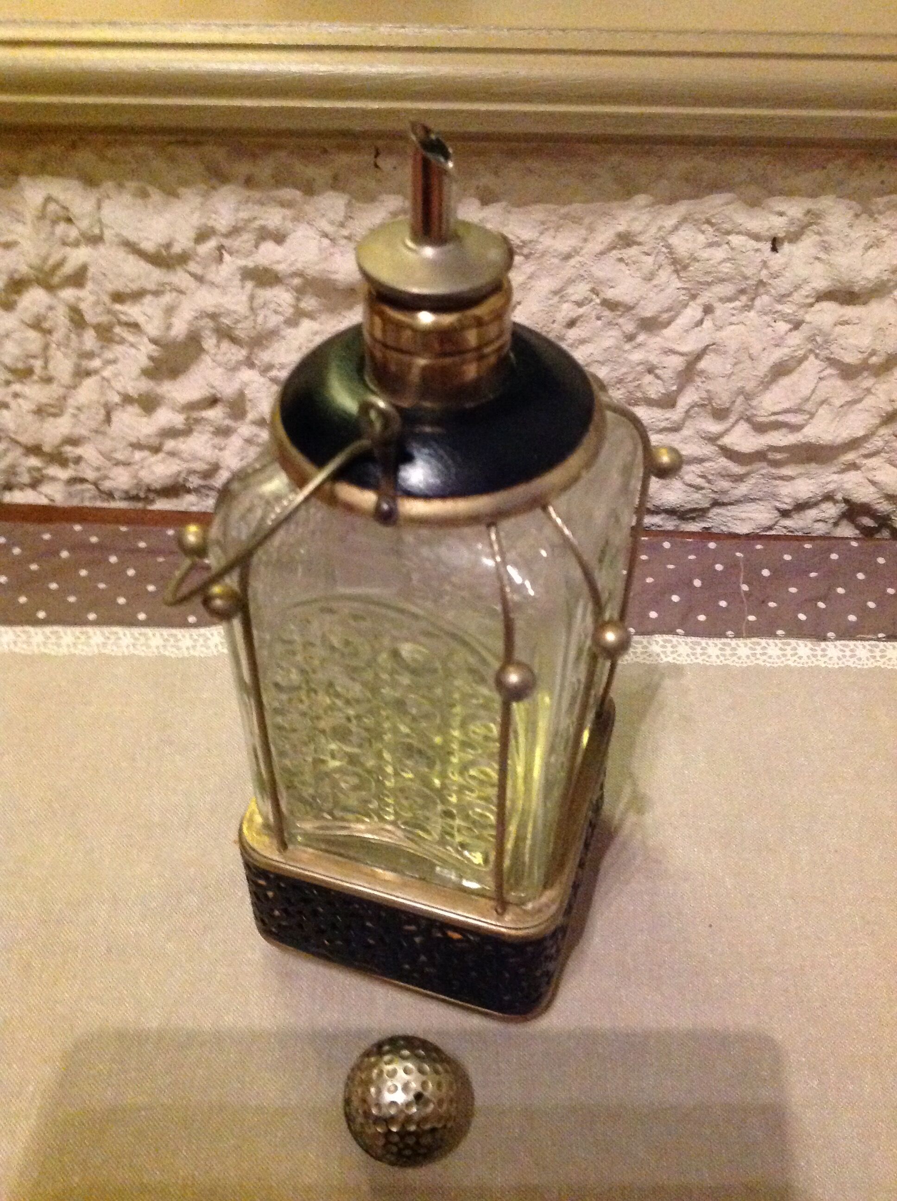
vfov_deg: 52.7
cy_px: 600
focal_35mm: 35
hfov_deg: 40.6
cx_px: 448
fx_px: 1212
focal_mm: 4.28
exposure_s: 1/15
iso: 800
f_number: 2.4
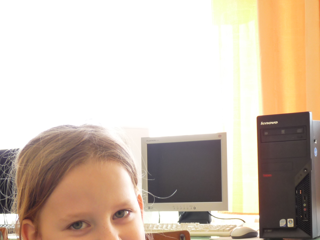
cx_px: 157
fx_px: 712
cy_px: 220
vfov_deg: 18.8
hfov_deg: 25.3
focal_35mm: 77
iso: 160
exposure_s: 1/50
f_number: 3
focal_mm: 7.3
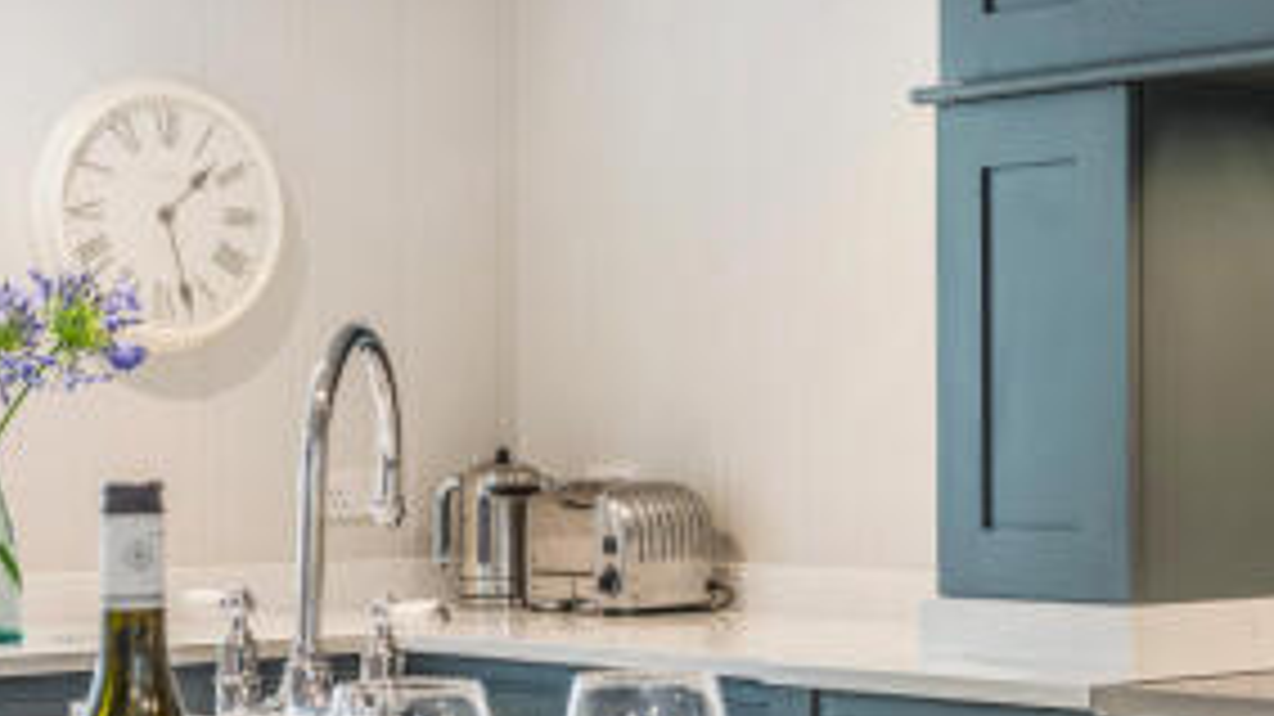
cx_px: 954
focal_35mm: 88
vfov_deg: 13.7
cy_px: 448
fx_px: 2972
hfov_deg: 23.9
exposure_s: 1/2.5
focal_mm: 50
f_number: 8
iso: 100
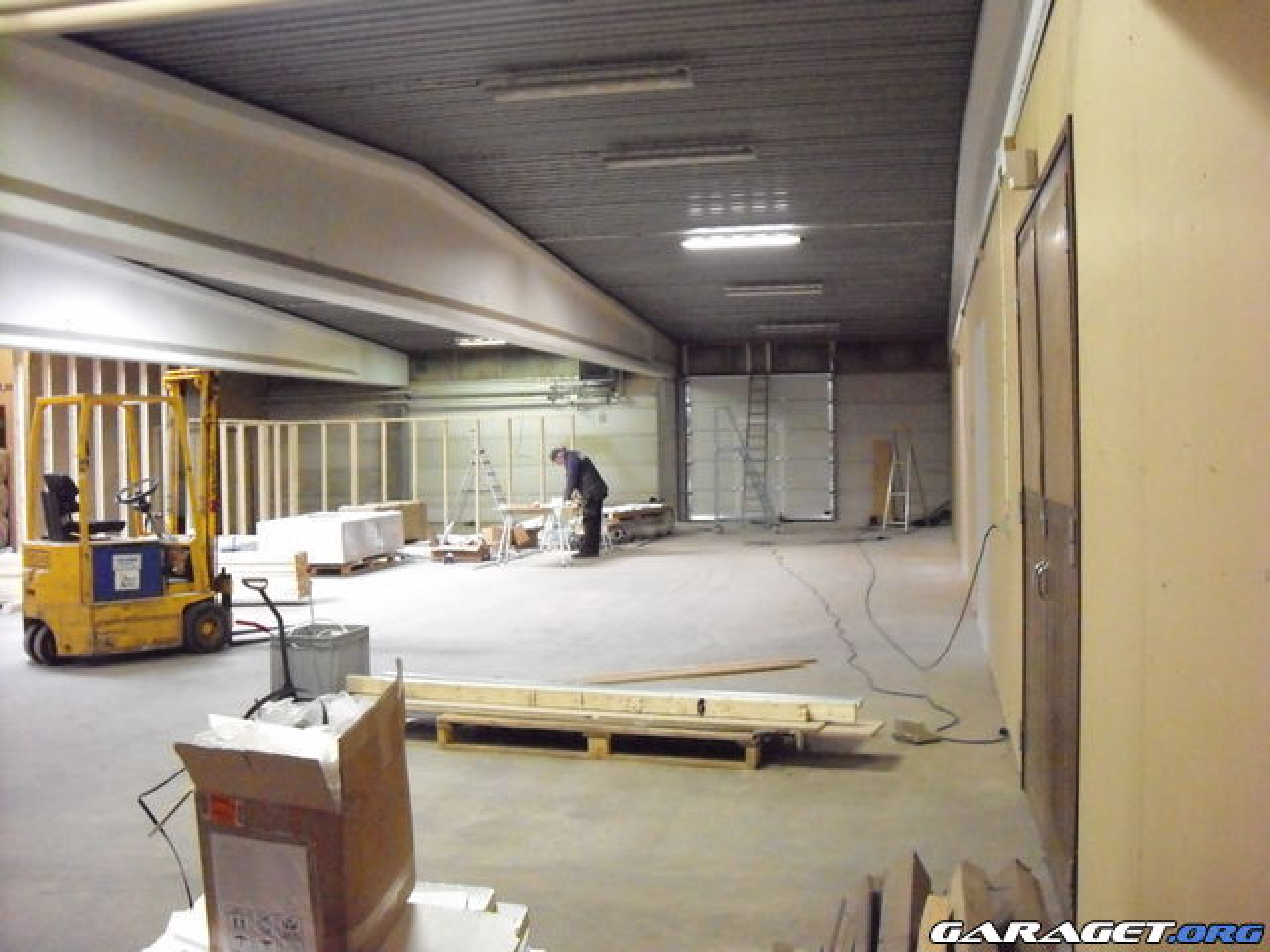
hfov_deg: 50.1
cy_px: 476
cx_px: 635
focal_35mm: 37
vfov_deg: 38.7
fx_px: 1357
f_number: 2.7
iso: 1600
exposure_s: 1/60
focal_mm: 6.2
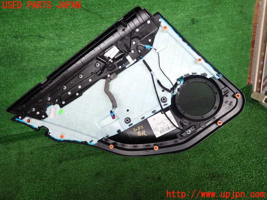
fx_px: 193
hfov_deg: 69.4
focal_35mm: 25
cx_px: 134
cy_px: 100
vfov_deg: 54.9
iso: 125
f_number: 2
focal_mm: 4.5
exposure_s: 1/60
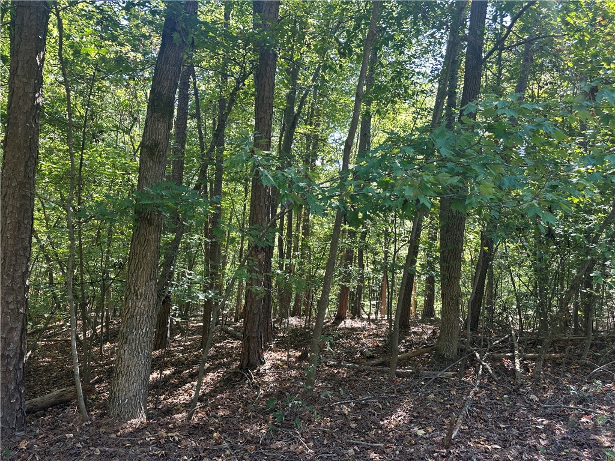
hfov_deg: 71.6
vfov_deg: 56.8
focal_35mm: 24
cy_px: 230
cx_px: 308
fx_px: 426
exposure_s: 1/121
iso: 64
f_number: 1.78
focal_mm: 6.86
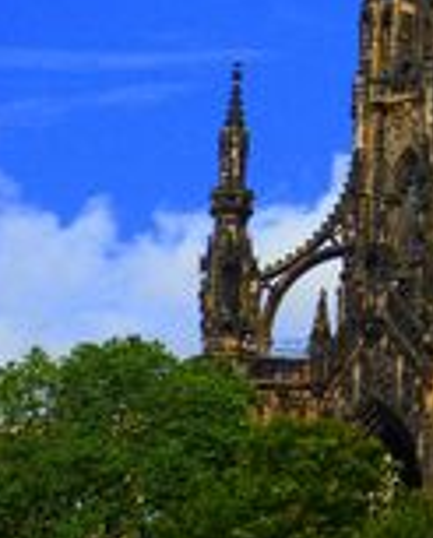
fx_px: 3003
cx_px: 461
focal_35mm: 188
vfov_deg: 10.2
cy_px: -28
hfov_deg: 8.2
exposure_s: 1/500
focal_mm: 14.8
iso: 100
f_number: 4.8
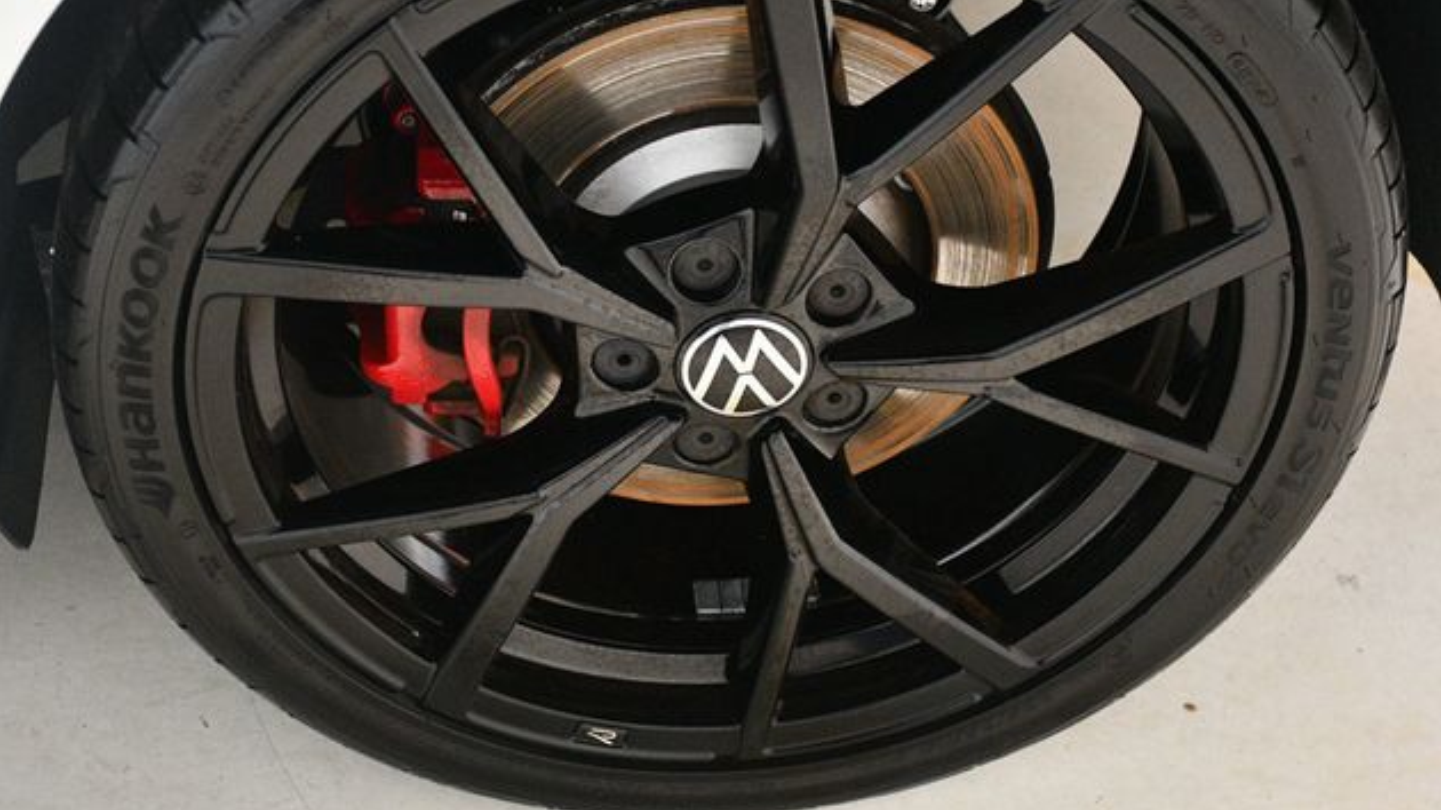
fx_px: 2559
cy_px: 336
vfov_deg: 18.0
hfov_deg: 31.4
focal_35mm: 67
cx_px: 711
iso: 4500
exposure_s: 1/60
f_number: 4.5
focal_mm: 42
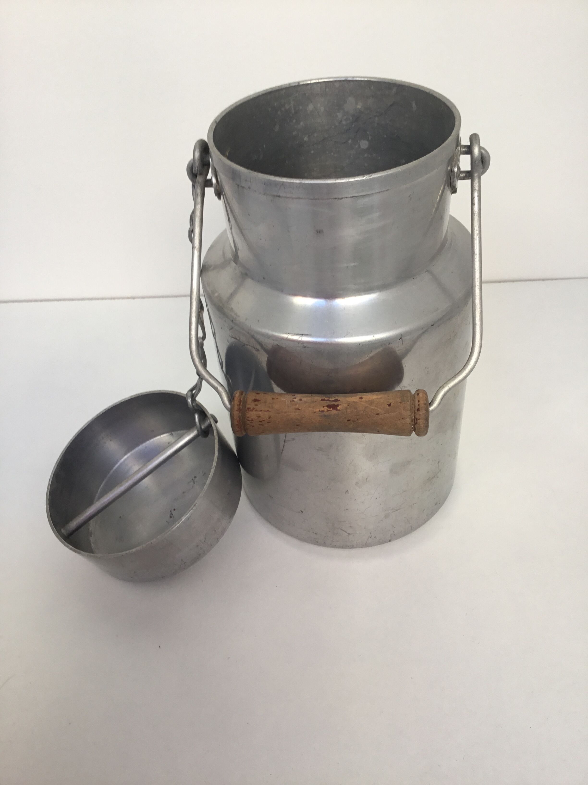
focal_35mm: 31
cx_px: 294
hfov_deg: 45.4
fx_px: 702
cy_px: 392
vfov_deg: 58.4
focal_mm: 3.3
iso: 25
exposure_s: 1/33
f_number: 2.4
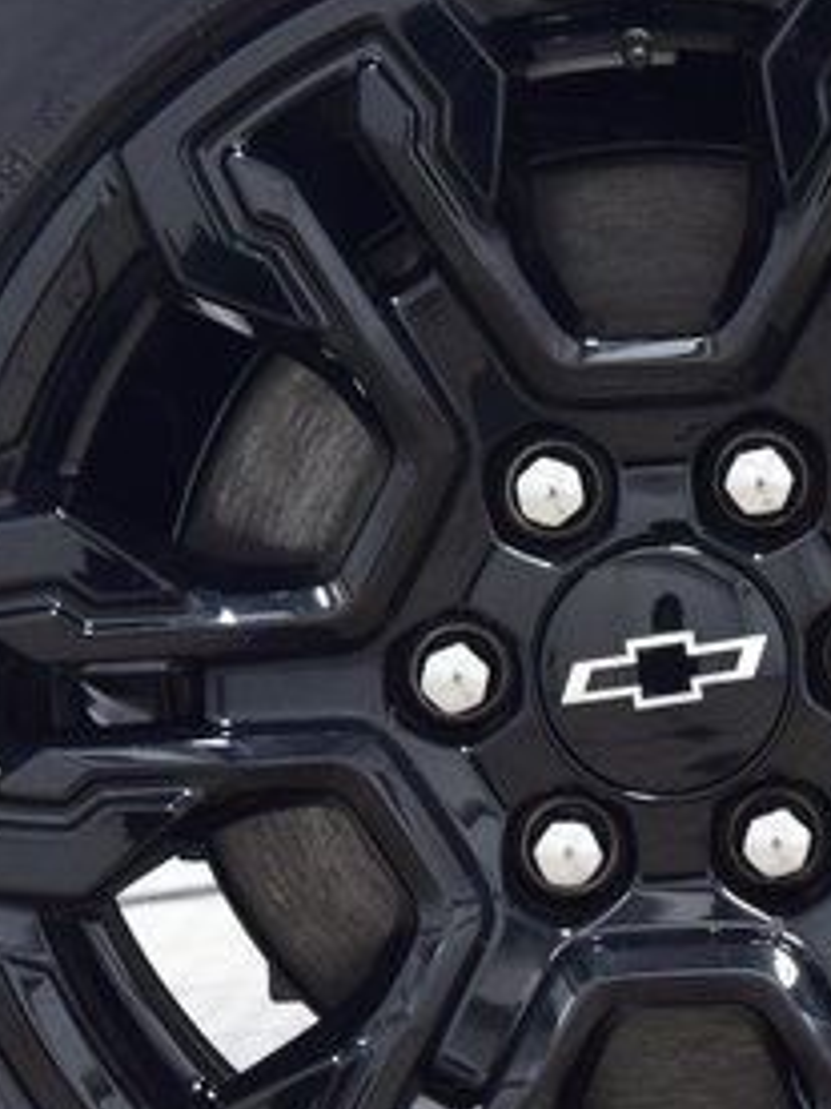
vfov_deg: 11.6
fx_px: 5473
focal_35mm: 171
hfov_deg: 8.7
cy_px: 637
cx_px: 674
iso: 1100
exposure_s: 1/15
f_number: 6.3
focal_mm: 32
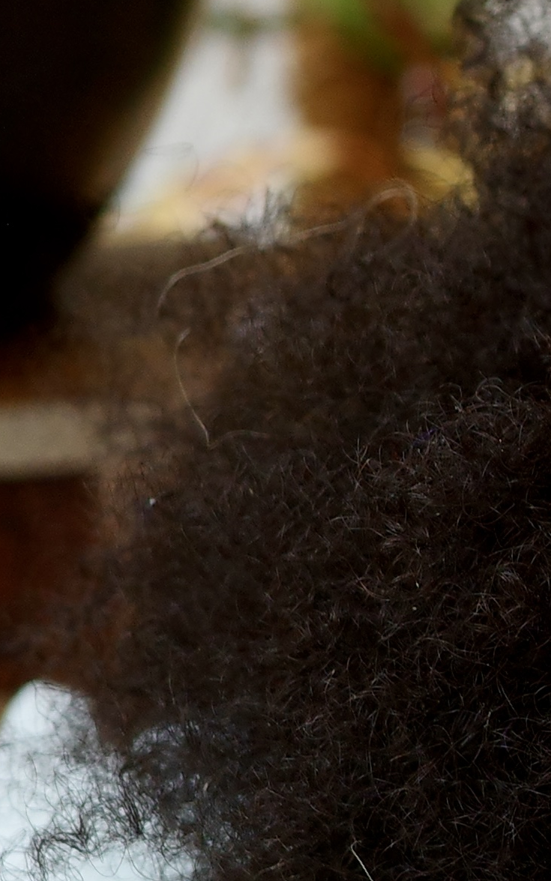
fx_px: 4998
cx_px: 1429
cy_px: 151
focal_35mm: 208
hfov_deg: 6.0
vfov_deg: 10.0
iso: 250
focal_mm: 26
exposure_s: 1/125
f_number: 2.8
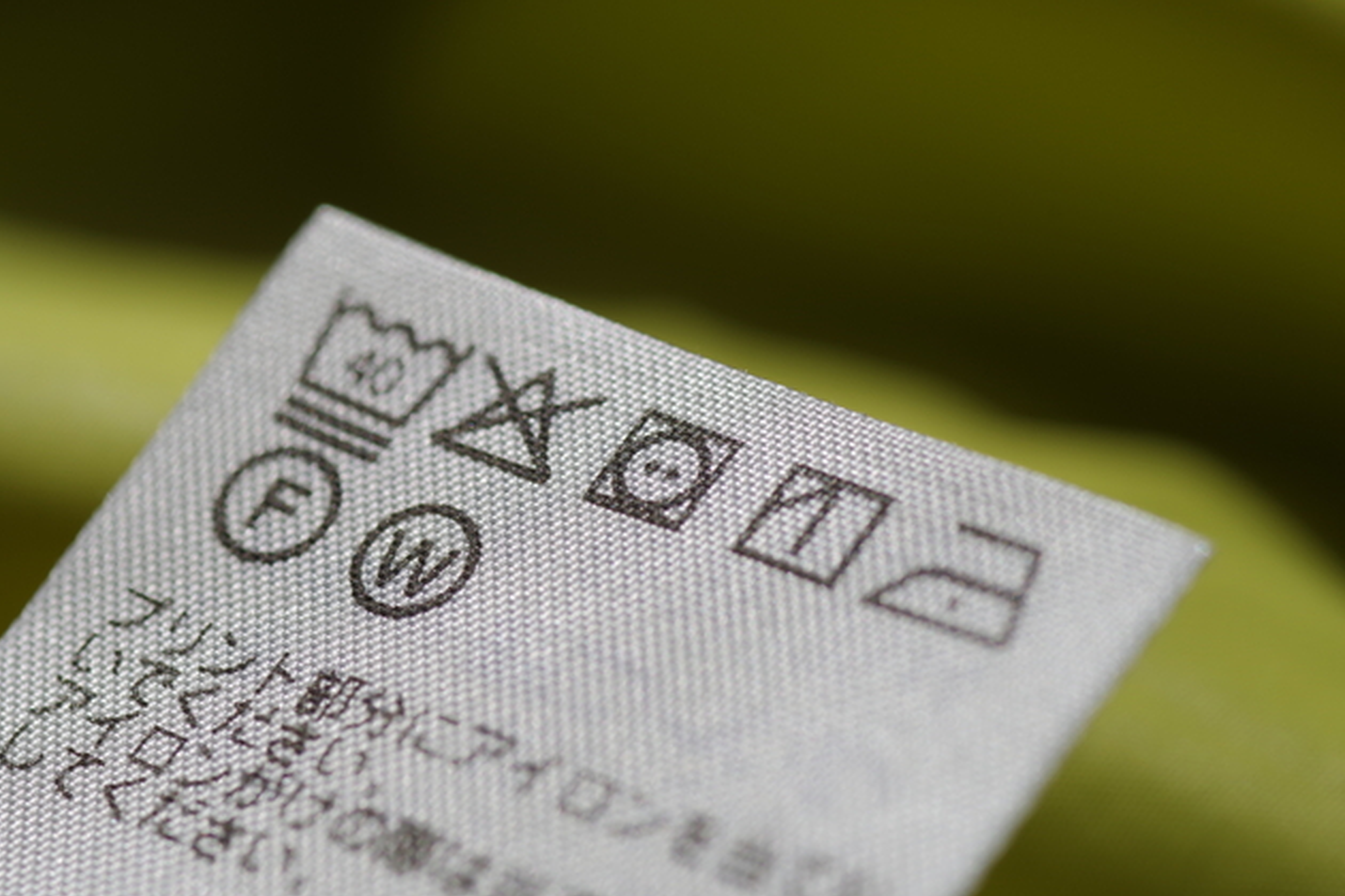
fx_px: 5118
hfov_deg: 15.0
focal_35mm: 137
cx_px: 666
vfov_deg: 10.0
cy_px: 445
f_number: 5.6
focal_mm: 90
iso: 200
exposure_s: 1/250
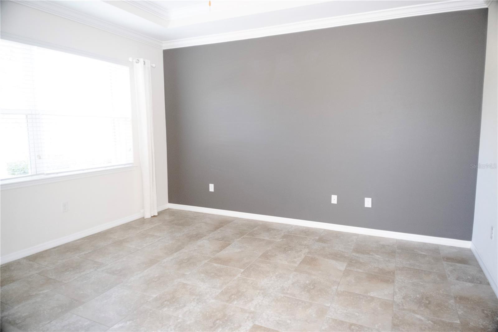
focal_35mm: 21
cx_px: 249
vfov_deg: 59.5
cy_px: 166
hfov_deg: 81.2
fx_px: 290
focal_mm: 14
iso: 2500
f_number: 3.5
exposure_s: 1/60
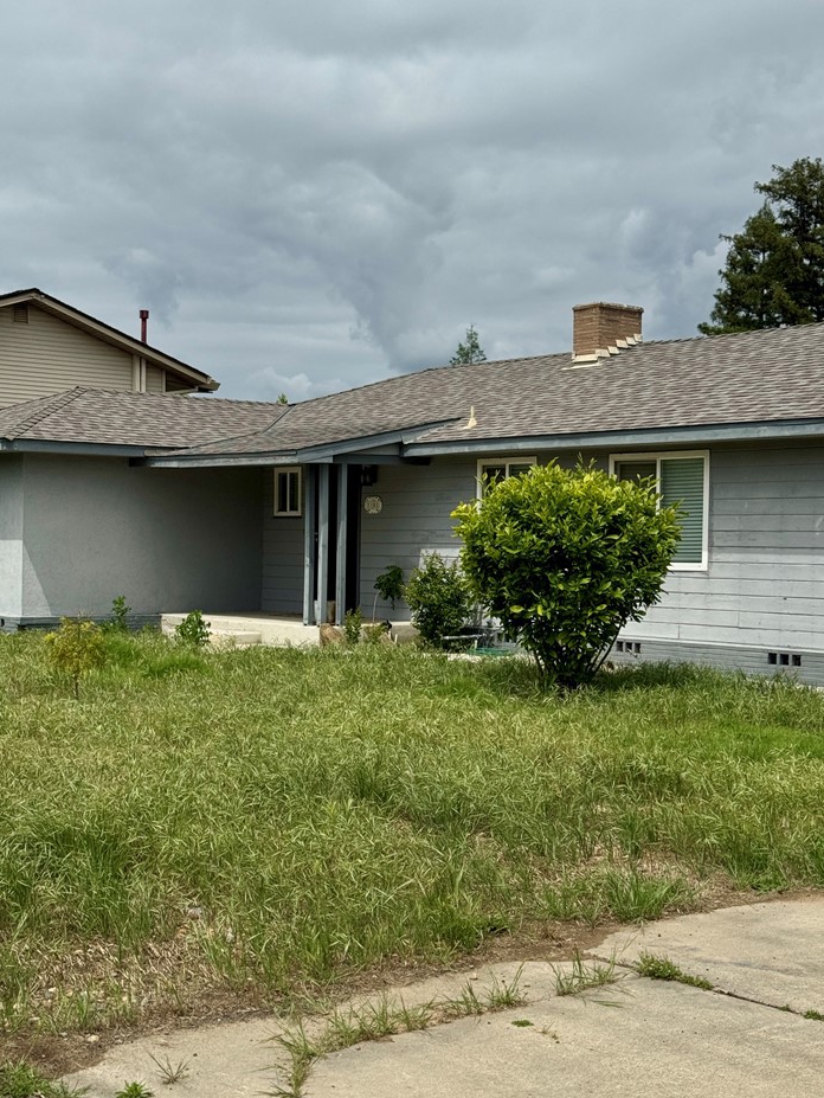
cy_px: 569
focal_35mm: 53
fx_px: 1681
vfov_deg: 36.2
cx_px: 391
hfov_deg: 27.5
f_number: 1.78
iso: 64
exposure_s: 1/9009
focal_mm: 6.76
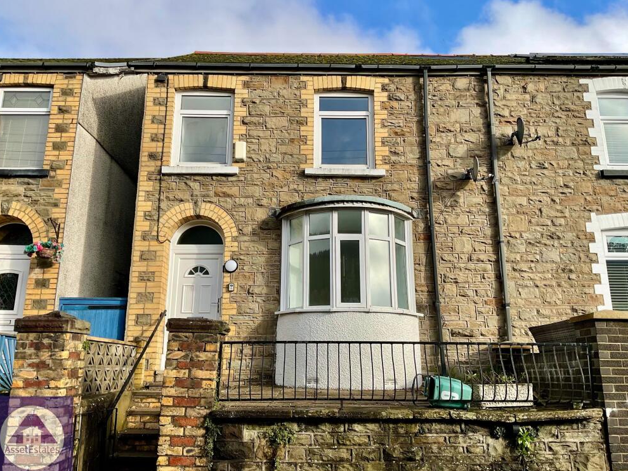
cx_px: 317
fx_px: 544
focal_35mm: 30
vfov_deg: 46.8
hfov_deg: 60.0
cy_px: 233
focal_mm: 3
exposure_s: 1/1534
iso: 16
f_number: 1.8
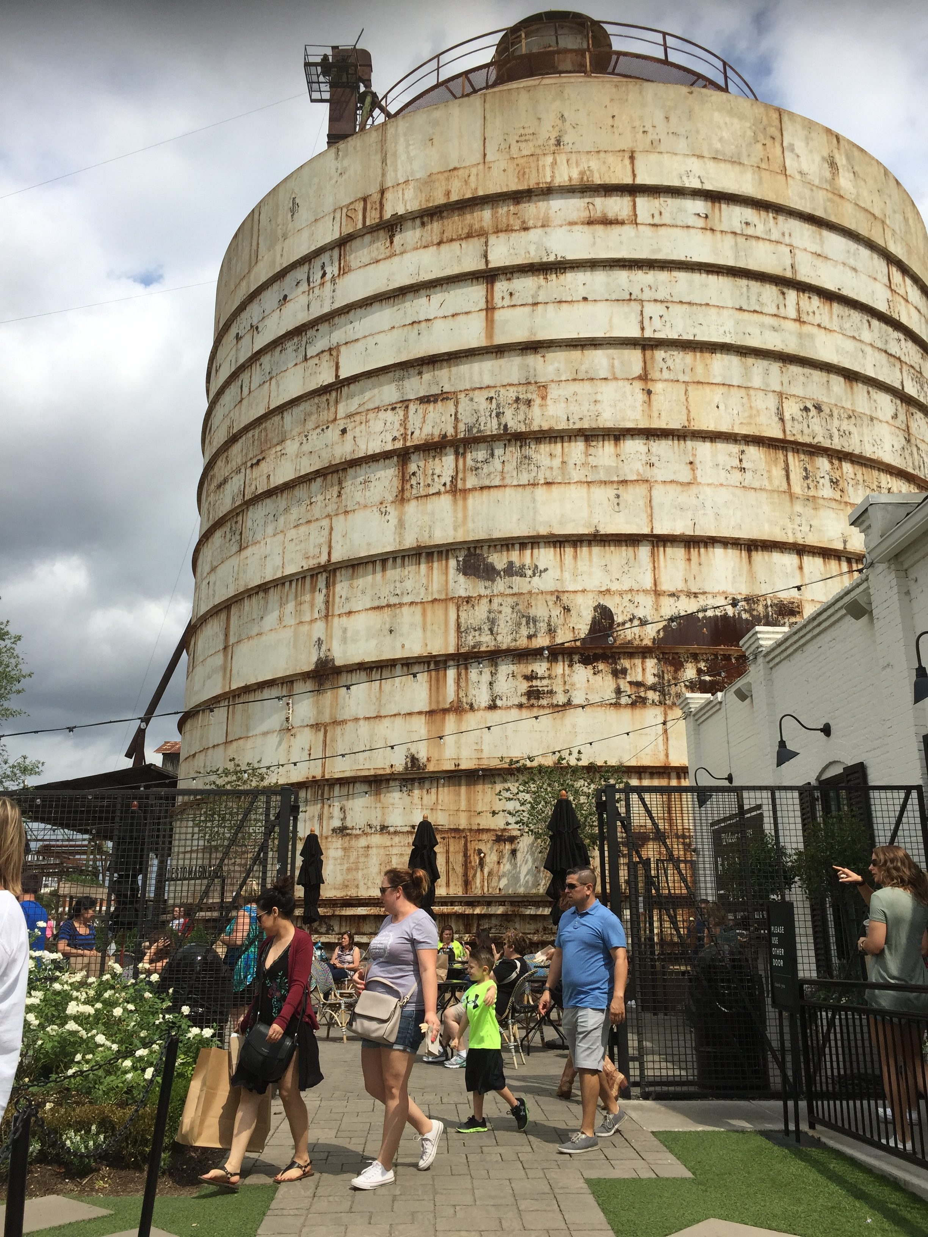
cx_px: 464
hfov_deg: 48.2
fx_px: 1037
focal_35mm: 29
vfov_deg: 61.7
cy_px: 618
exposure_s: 1/3049
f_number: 2.2
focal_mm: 4.15
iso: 32
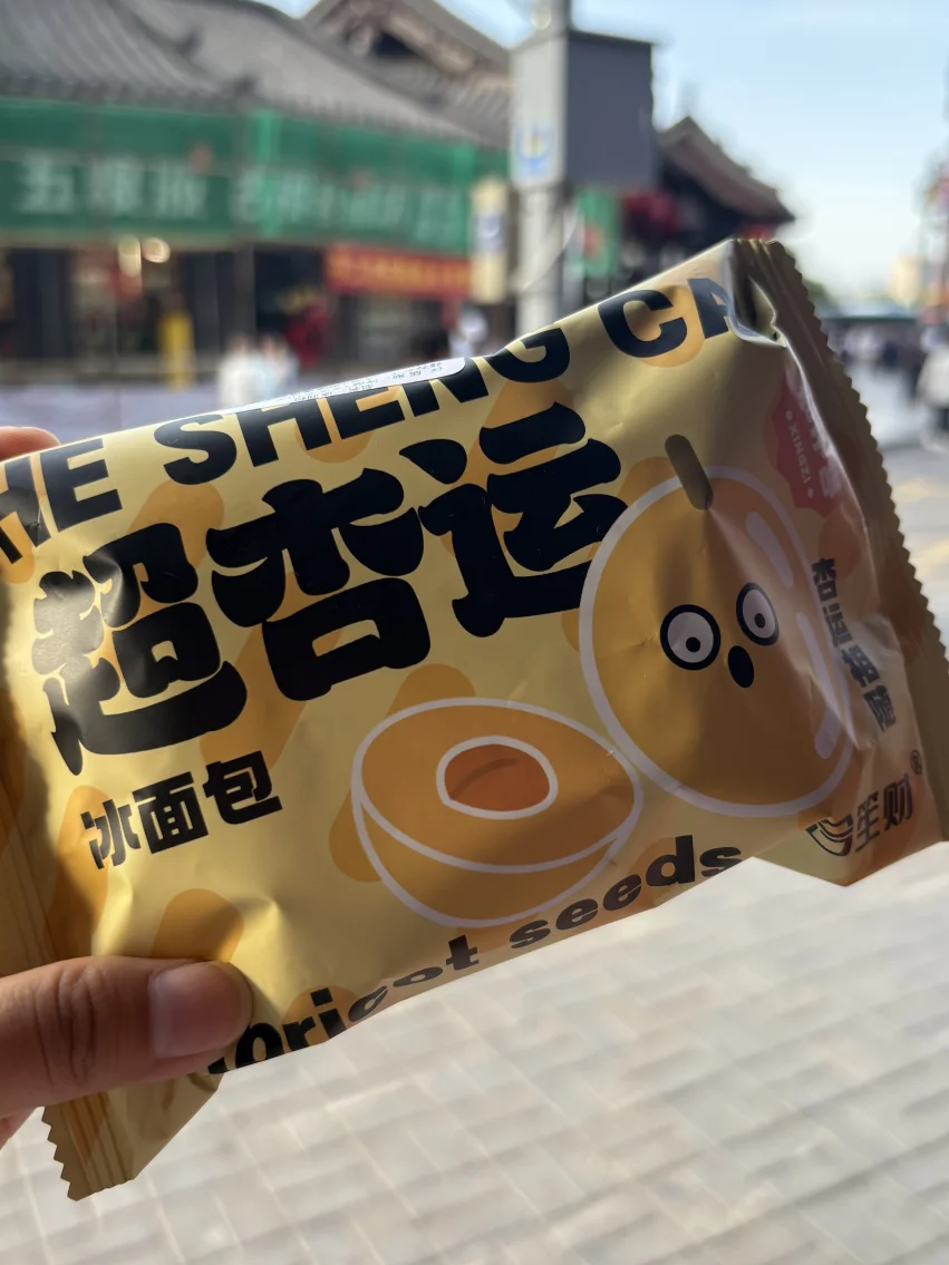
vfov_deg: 55.4
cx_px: 477
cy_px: 624
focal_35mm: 33
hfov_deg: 42.9
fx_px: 1206
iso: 64
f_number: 1.6
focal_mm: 5.96
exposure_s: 1/267
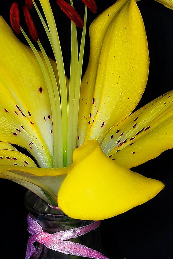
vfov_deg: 35.8
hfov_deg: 25.0
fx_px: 390
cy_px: 205
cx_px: 72
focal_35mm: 54
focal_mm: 16
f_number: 16
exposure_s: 1/125
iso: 200
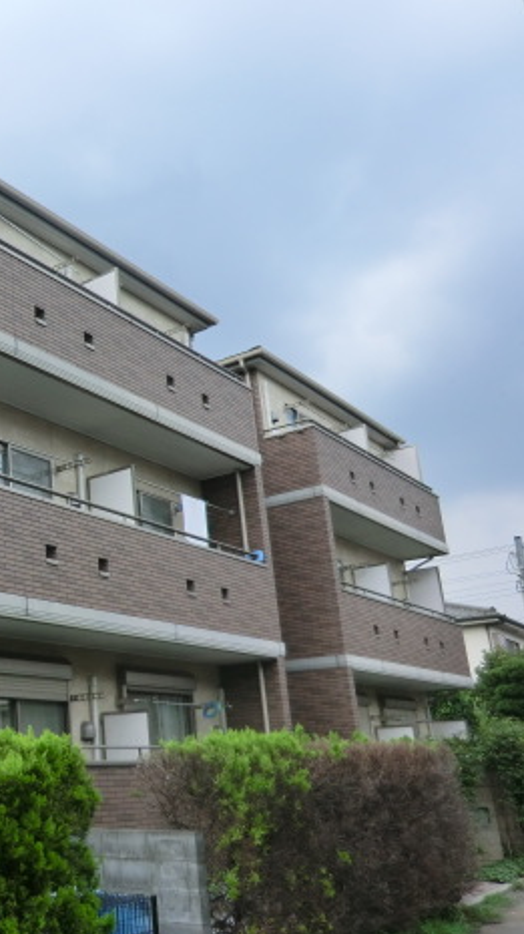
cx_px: -50
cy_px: 464
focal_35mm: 36
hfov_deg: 29.6
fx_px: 891
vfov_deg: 55.3
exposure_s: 1/125
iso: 80
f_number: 3.2
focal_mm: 4.3
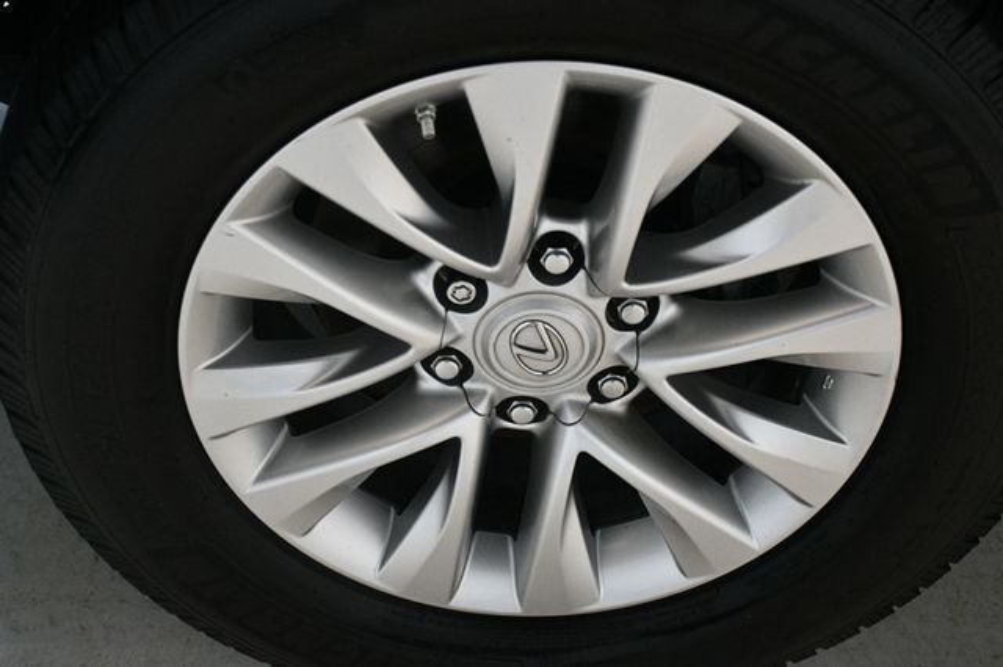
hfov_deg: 31.9
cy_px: 334
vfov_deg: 21.5
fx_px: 1754
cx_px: 502
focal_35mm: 63
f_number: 4.5
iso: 2800
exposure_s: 1/125
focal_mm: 42
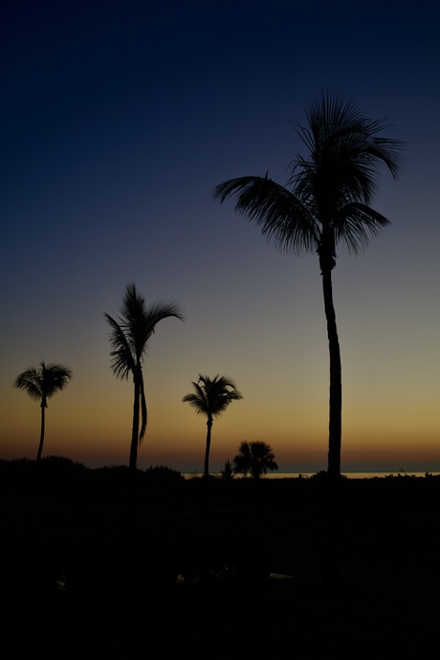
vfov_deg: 45.4
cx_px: 220
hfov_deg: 31.2
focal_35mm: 43
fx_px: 788
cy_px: 330
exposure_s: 1/50
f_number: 8
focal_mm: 43
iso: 200
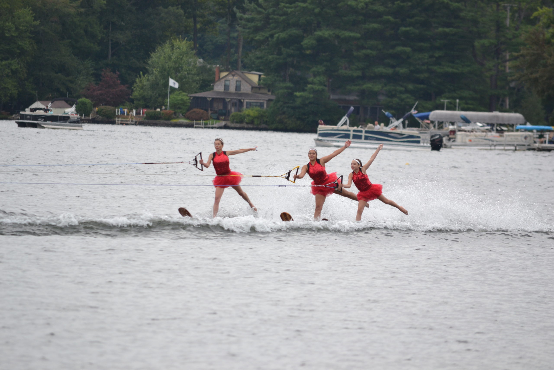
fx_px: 6925
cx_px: 277
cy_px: 185
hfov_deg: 4.6
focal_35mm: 450
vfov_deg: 3.1
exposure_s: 1/500
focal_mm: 300
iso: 400
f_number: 5.6
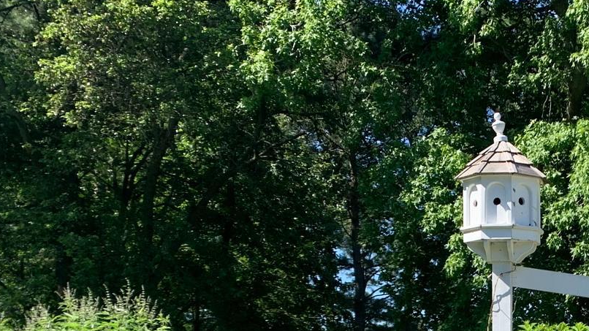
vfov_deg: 15.4
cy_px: 510
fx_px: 1124
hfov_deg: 28.0
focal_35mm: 72
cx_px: 558
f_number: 1.8
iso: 25
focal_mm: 4.25
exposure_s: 1/1001
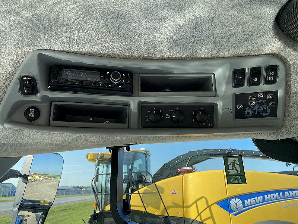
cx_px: 149
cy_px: 112
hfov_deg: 67.3
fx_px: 224
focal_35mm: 26
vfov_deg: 53.1
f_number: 1.6
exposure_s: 1/831
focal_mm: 4.2
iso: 32
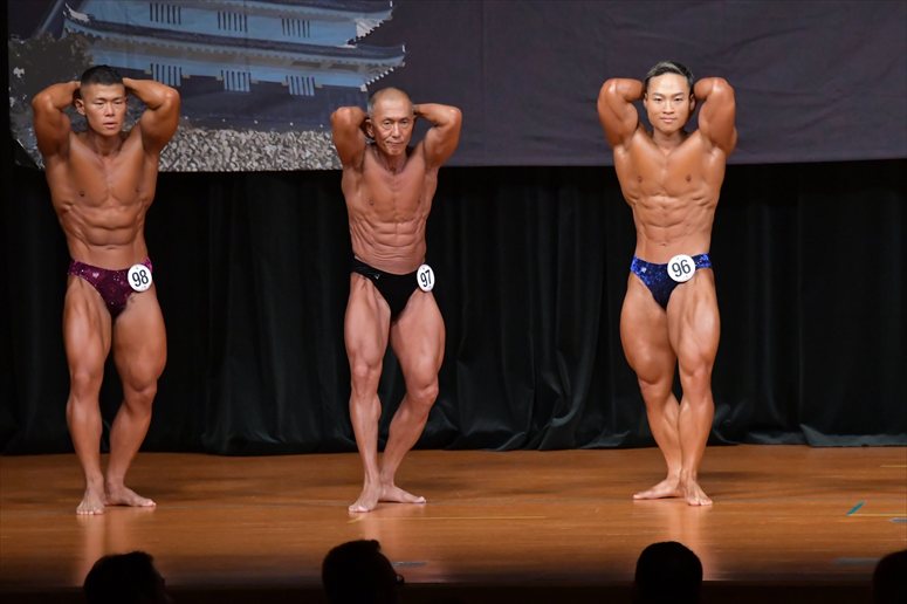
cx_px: 454
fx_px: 6799
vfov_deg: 5.1
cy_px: 302
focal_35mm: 270
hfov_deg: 7.6
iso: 5000
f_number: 5.6
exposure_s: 1/400
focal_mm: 180
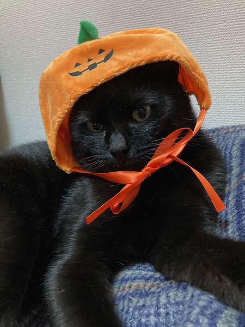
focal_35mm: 28
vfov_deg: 63.4
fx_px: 264
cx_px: 122
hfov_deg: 49.7
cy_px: 164
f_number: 1.8
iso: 640
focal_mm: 3.99
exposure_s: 1/24
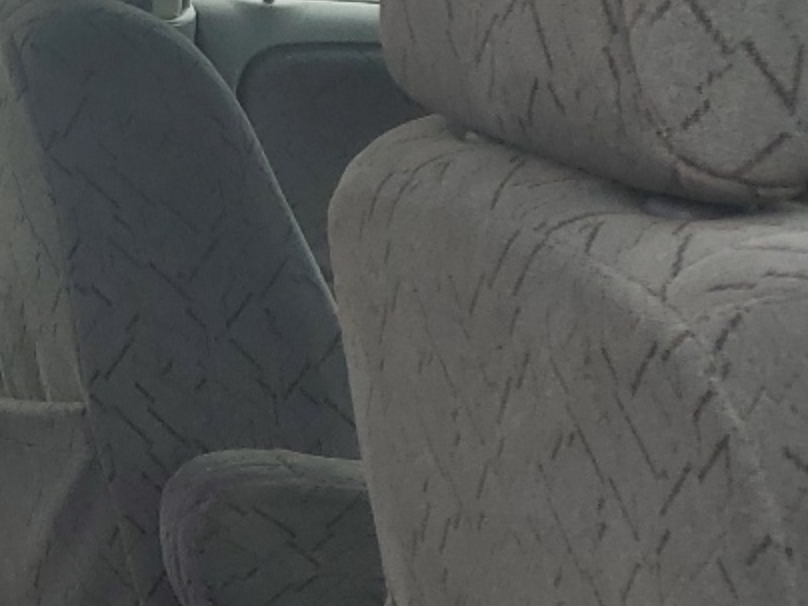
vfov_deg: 14.3
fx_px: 2404
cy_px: 432
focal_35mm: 103
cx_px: -534
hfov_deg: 16.6
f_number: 1.5
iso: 50
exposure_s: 1/476
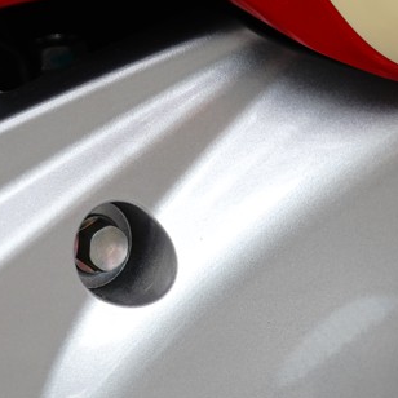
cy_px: 433
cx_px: 247
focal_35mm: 441
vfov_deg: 4.0
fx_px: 5737
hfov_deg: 4.0
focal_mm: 133
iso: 800
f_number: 4
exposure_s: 1/200
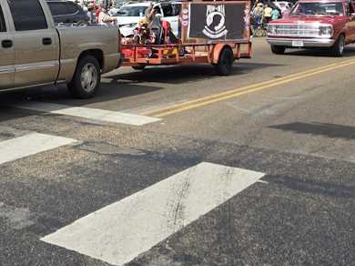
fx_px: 605
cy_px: 79
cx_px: 47
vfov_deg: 24.6
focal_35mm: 59
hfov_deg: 31.4
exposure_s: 1/2180
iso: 25
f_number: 1.8
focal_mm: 5.4
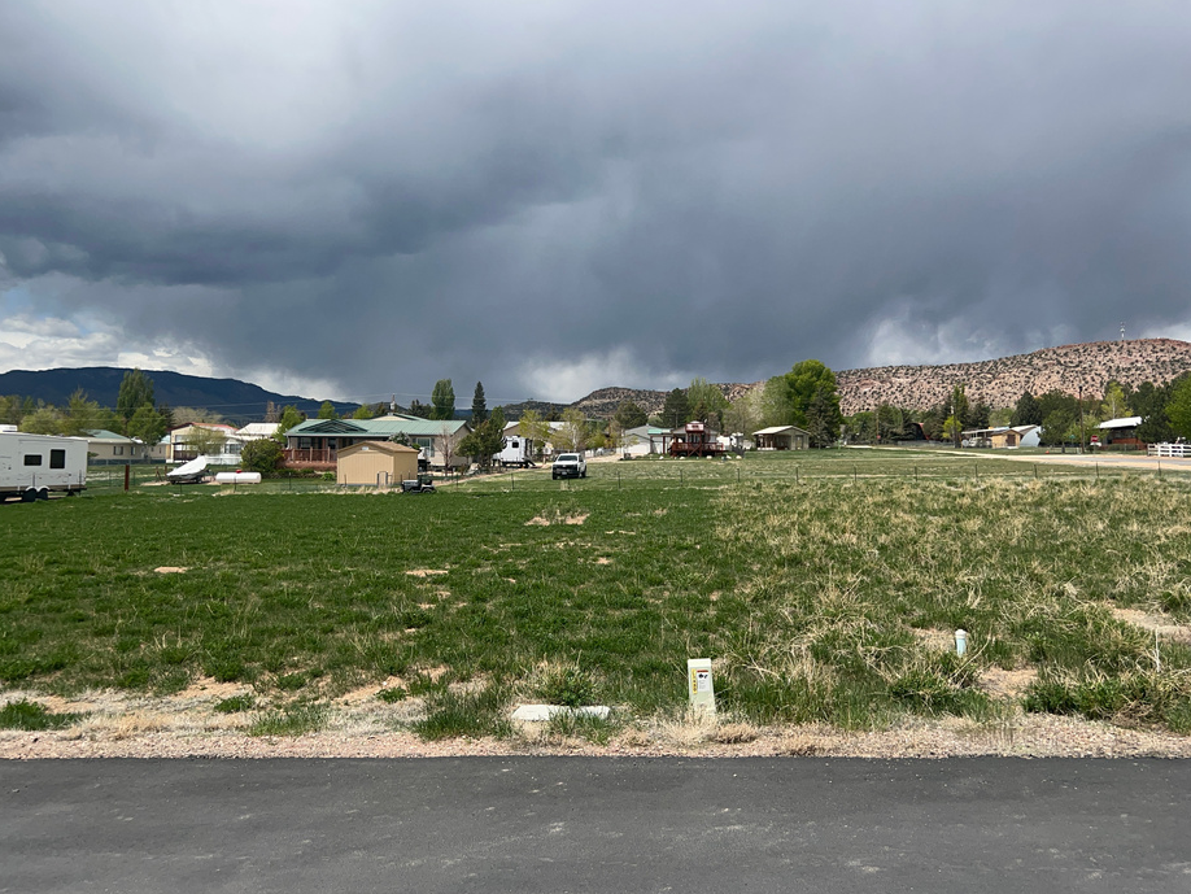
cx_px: 625
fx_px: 998
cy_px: 409
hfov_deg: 61.6
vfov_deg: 48.2
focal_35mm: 29
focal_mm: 5.7
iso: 50
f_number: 1.5
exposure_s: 1/6579
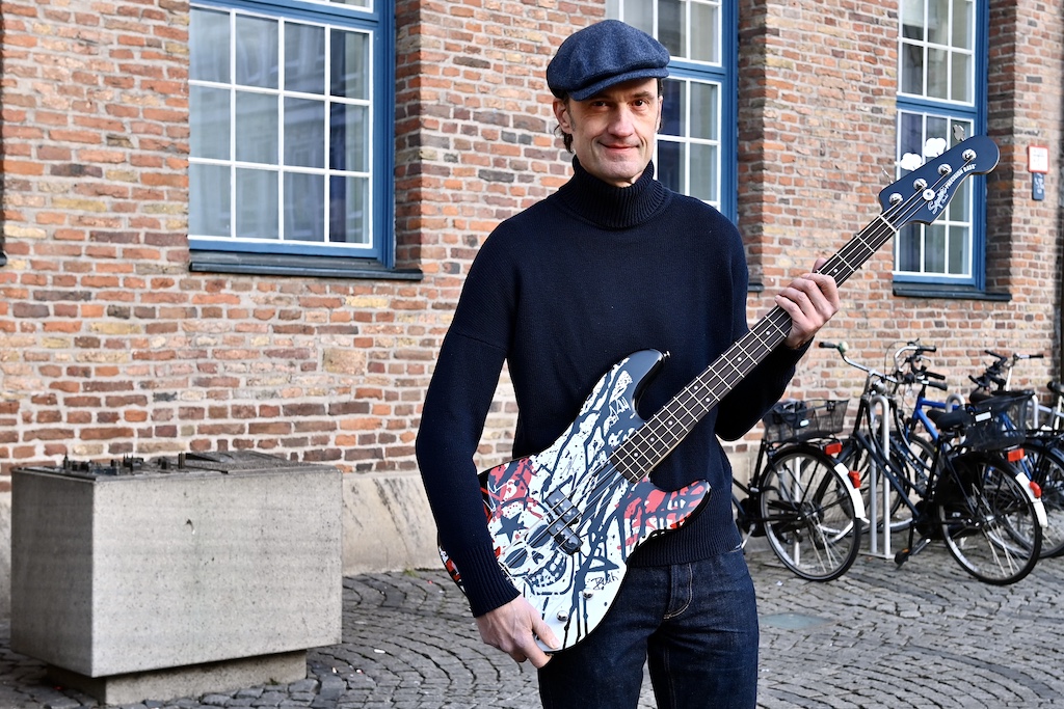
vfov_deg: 31.9
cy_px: 354
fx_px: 1241
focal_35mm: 42
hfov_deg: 46.4
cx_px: 532
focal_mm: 42
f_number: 5.6
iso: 250
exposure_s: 1/80
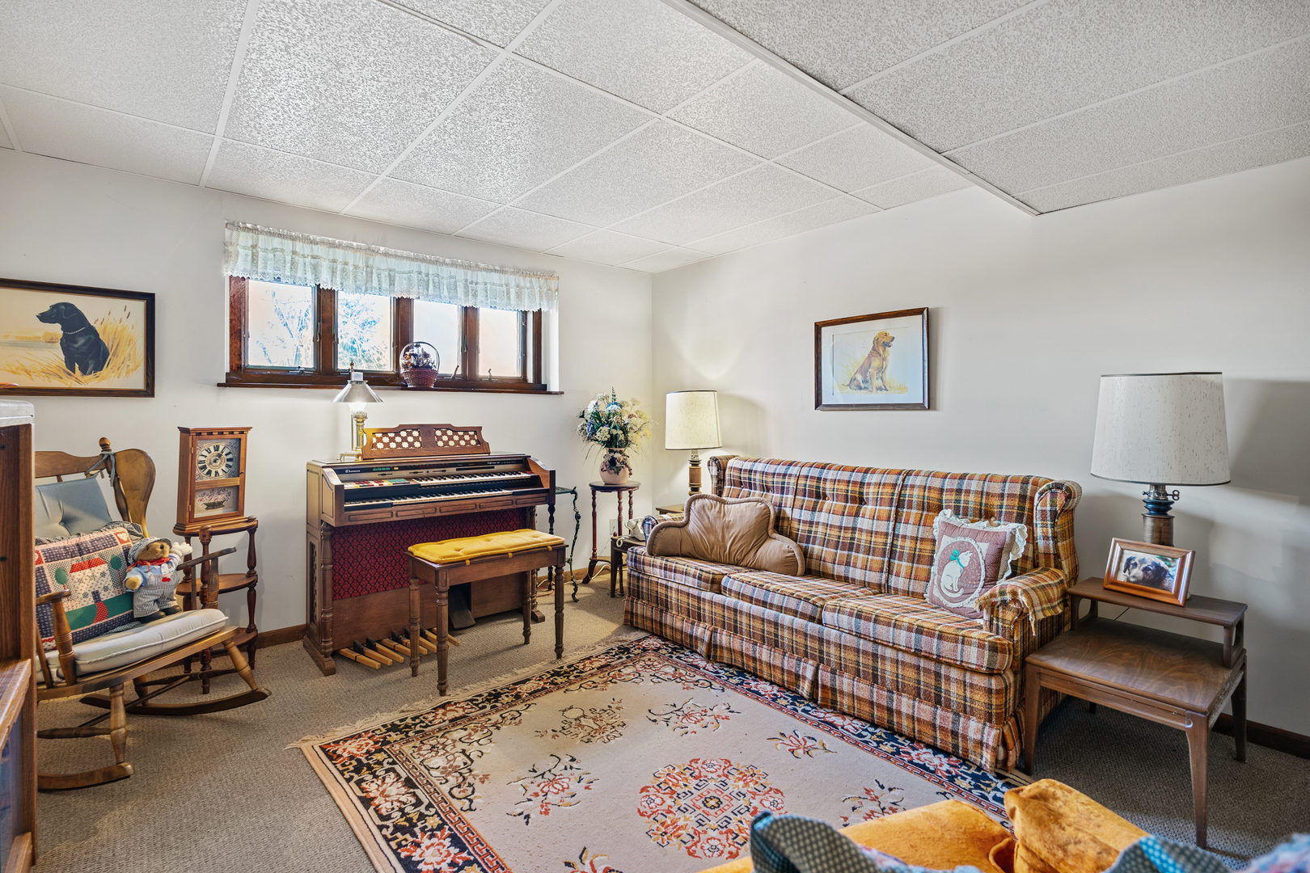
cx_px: 655
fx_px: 600
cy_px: 436
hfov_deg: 95.0
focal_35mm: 16
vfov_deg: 72.1
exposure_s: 1.3
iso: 200
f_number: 4
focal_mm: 16.5
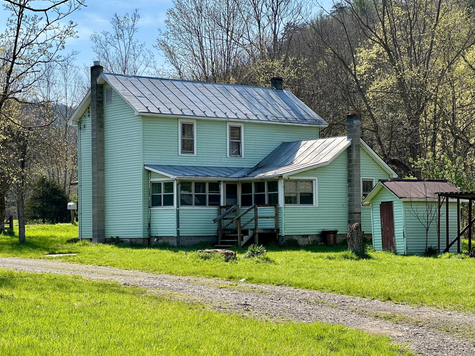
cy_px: 199
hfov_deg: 22.3
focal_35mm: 88
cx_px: 230
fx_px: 1208
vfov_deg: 16.8
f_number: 2.8
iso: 32
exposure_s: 1/453
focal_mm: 9
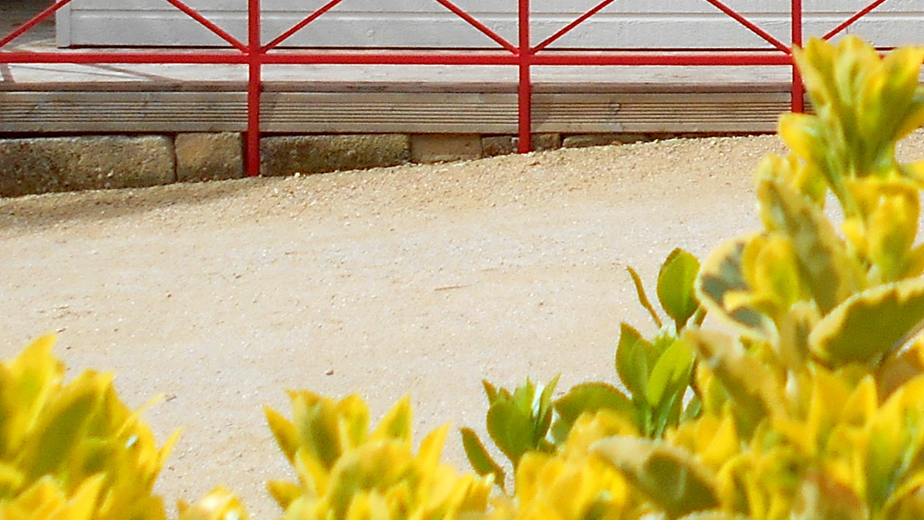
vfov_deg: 11.2
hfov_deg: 19.8
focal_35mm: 102
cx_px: 1076
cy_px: -339
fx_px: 2499
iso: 80
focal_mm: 4.6
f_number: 3.2
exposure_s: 1/1250
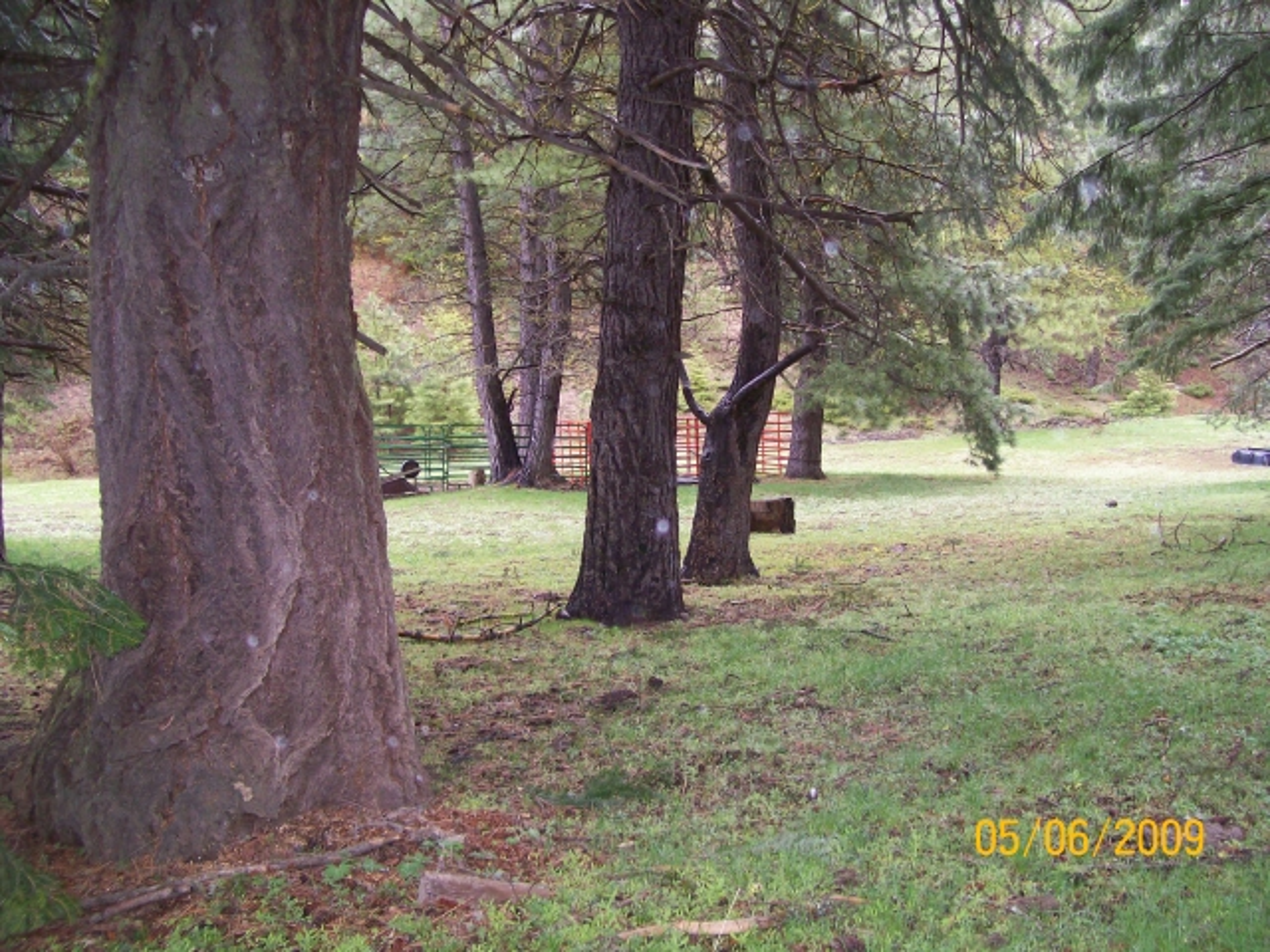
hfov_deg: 51.4
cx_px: 635
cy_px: 476
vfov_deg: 39.7
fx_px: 1321
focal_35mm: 36
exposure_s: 1/64
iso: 140
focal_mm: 6
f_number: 2.7
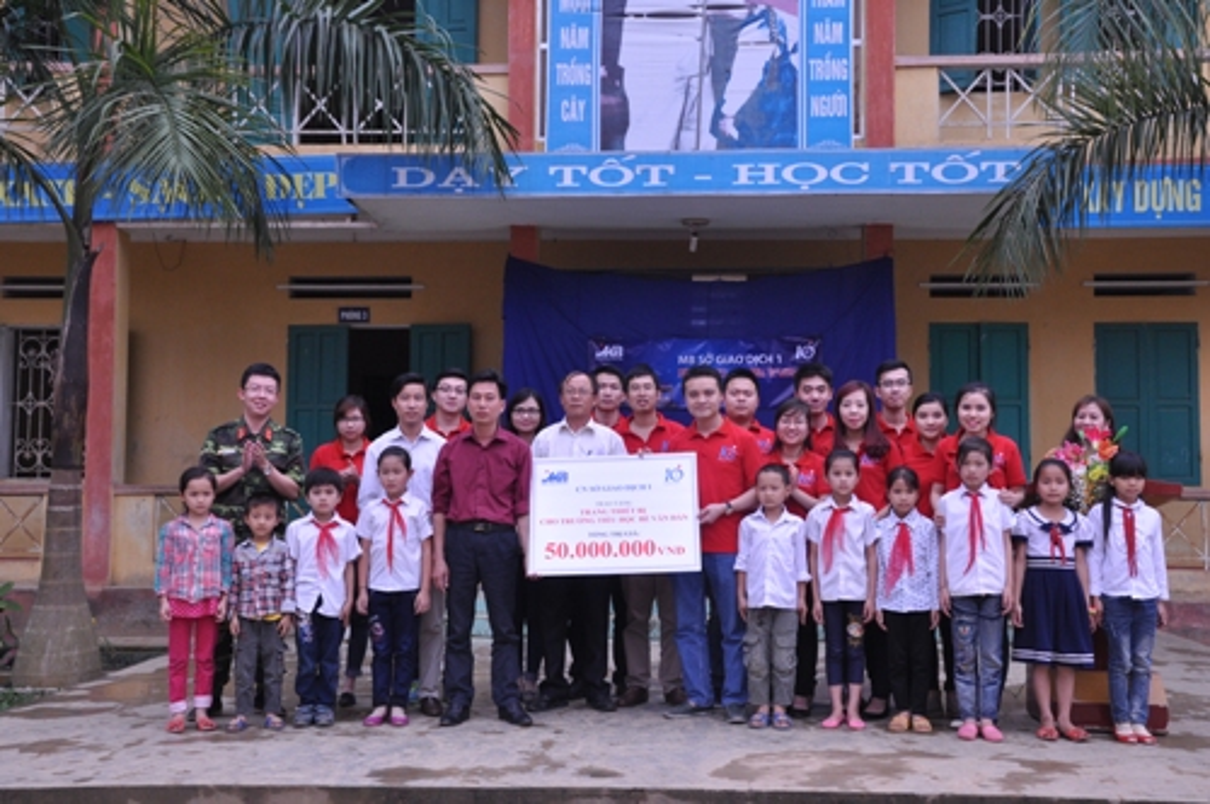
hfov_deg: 43.7
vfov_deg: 29.8
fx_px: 1511
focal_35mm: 45
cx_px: 605
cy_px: 402
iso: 500
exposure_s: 1/320
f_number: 9
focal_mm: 30
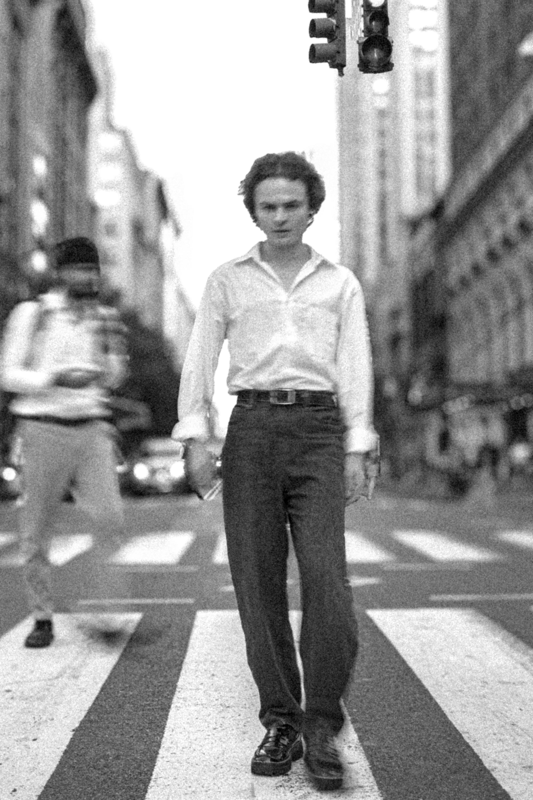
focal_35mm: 75
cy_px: 400
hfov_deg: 18.2
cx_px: 266
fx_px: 1666
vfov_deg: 27.0
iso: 125
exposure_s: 1/6
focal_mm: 50
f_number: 16
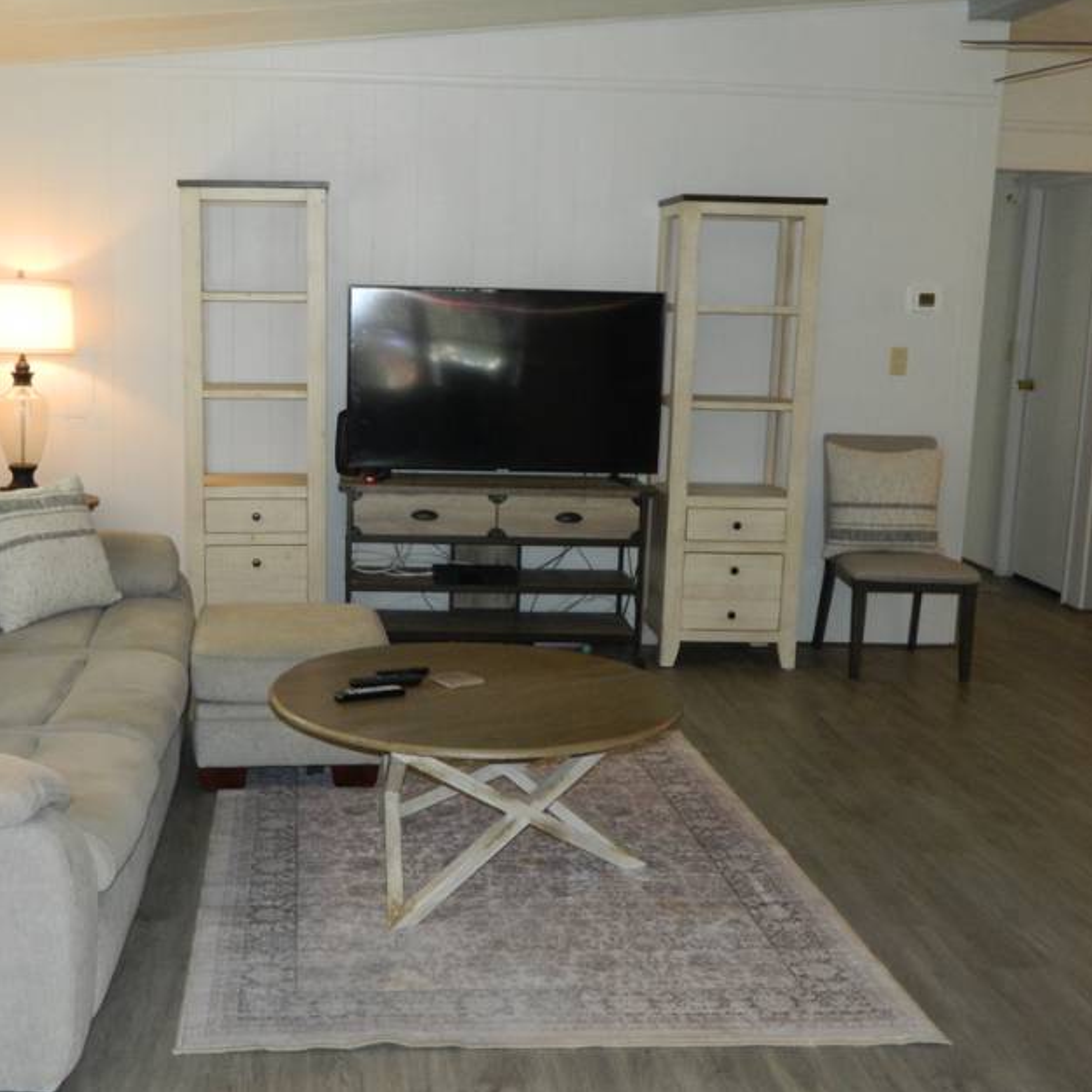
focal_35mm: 42
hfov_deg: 39.8
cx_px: 420
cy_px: 540
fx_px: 1499
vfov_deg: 40.0
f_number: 3.3
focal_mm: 6.2
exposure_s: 1/30
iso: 220
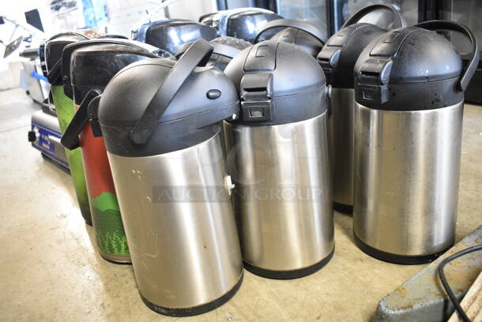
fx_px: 402
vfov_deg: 43.7
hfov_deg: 61.9
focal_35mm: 30
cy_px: 161
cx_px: 241
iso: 3600
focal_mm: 20
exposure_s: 1/30
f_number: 3.5
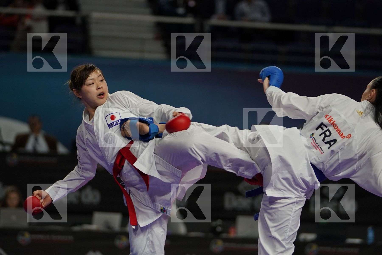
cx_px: 191
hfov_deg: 8.7
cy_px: 128
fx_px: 2515
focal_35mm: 237
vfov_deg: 5.8
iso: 800
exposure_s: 1/1000
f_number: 2.8
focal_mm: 158
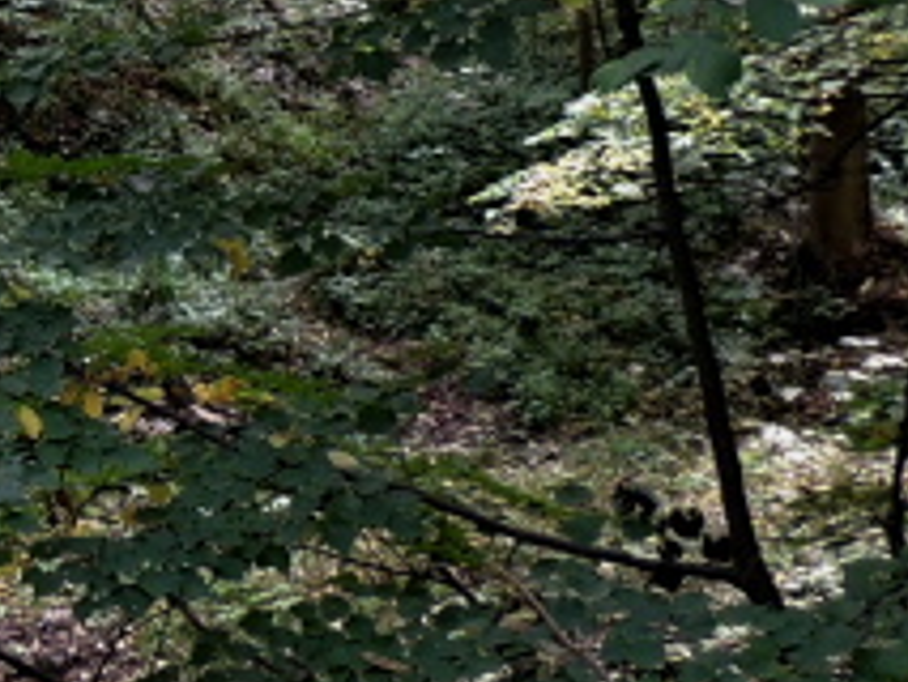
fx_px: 2756
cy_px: 149
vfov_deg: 14.0
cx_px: -610
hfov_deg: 16.4
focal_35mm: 105
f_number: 3
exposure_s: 1/30
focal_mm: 4.3
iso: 180
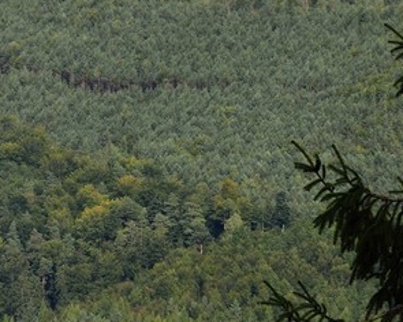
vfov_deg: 3.0
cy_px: 196
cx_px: -671
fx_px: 6178
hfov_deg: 3.7
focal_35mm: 518
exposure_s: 1/320
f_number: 14
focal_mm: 102
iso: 400
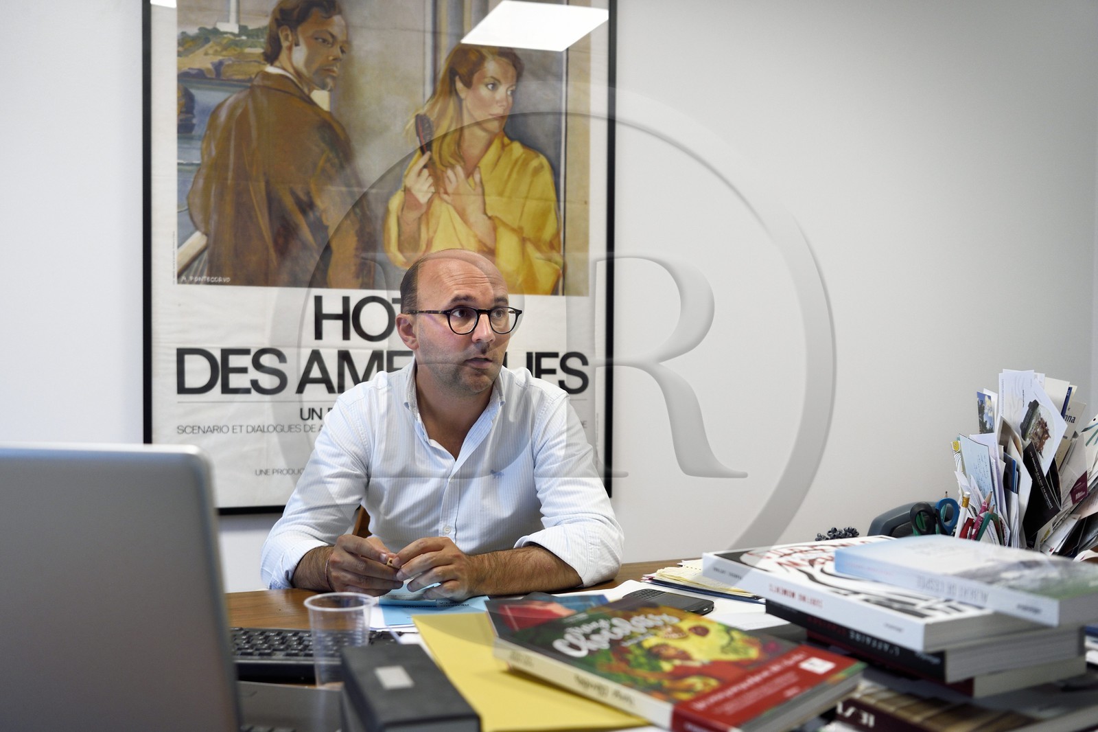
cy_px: 366
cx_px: 549
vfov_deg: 41.1
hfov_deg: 58.7
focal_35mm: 32
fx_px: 976
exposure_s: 1/250
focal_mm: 32
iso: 800
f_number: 3.5
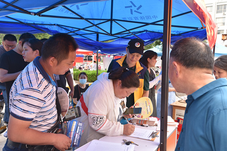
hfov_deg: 60.3
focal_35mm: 31
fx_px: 195
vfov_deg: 42.3
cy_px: 76
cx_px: 114
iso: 400
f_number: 7.1
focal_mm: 31
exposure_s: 1/200
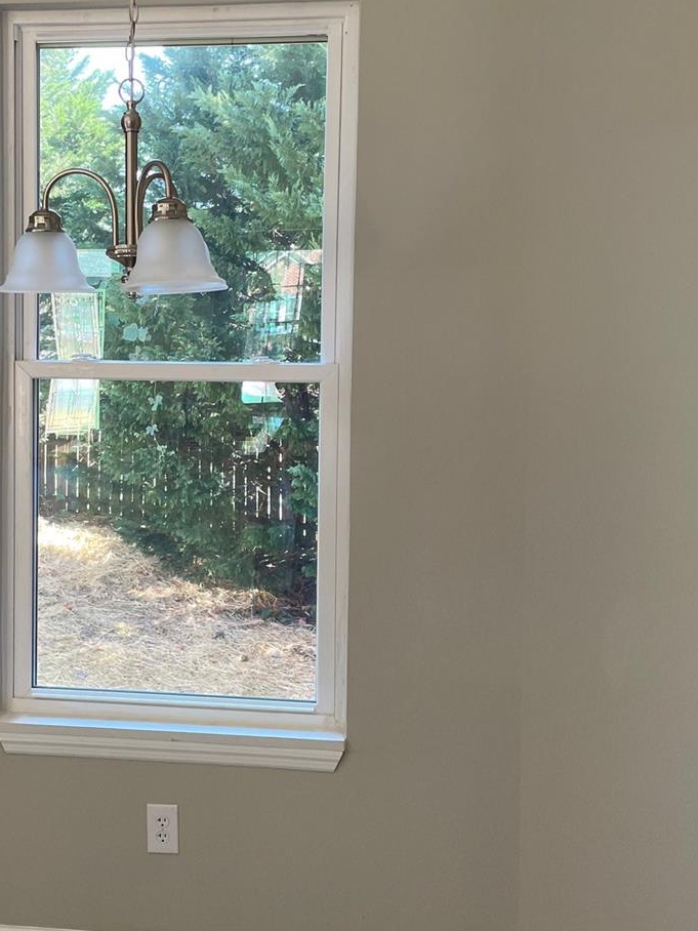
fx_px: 1183
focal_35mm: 44
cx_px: 170
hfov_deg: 32.2
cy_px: 405
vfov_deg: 42.9
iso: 100
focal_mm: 4.2
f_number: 1.6
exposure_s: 1/121
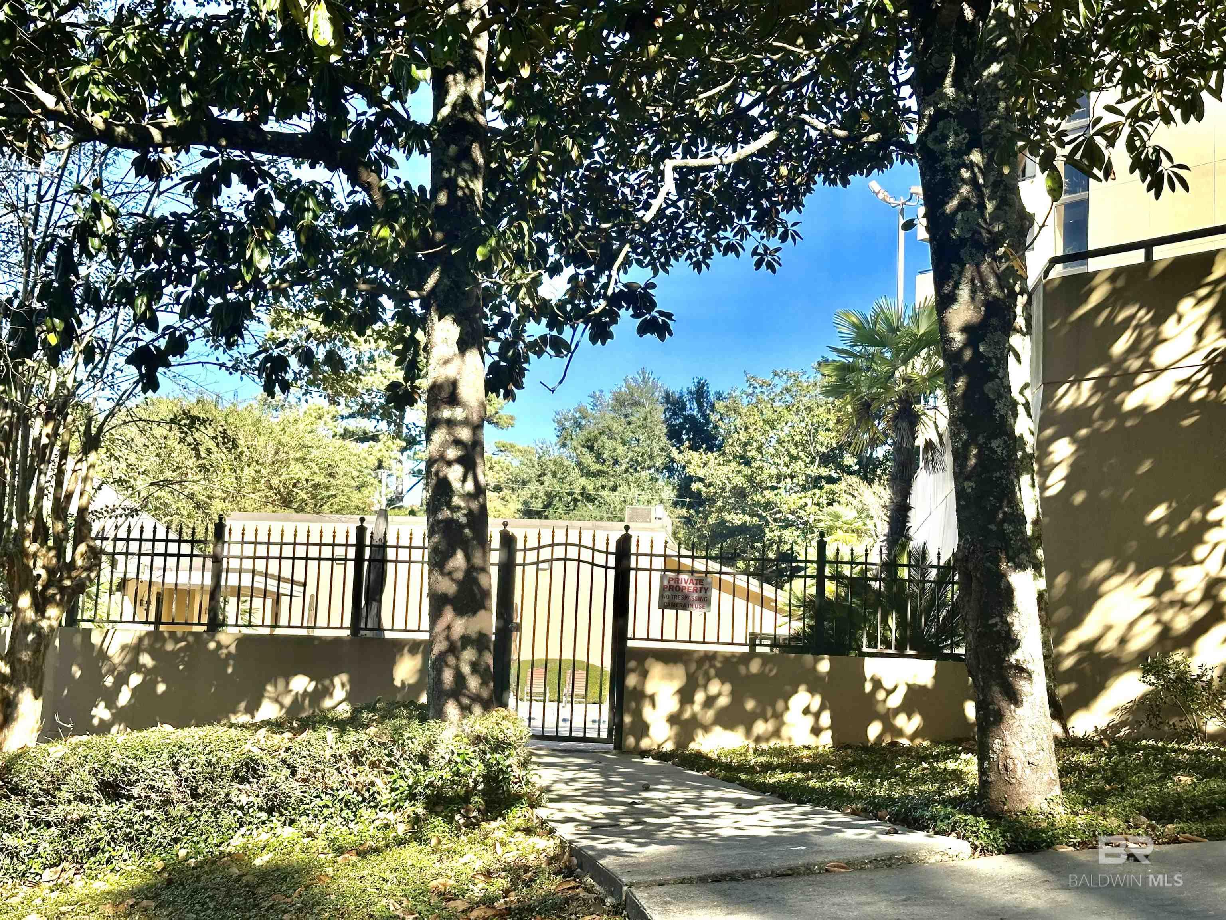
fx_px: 1700
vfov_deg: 30.3
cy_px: 460
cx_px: 613
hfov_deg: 39.7
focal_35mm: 48
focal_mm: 6.86
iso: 64
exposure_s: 1/2028
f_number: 1.78
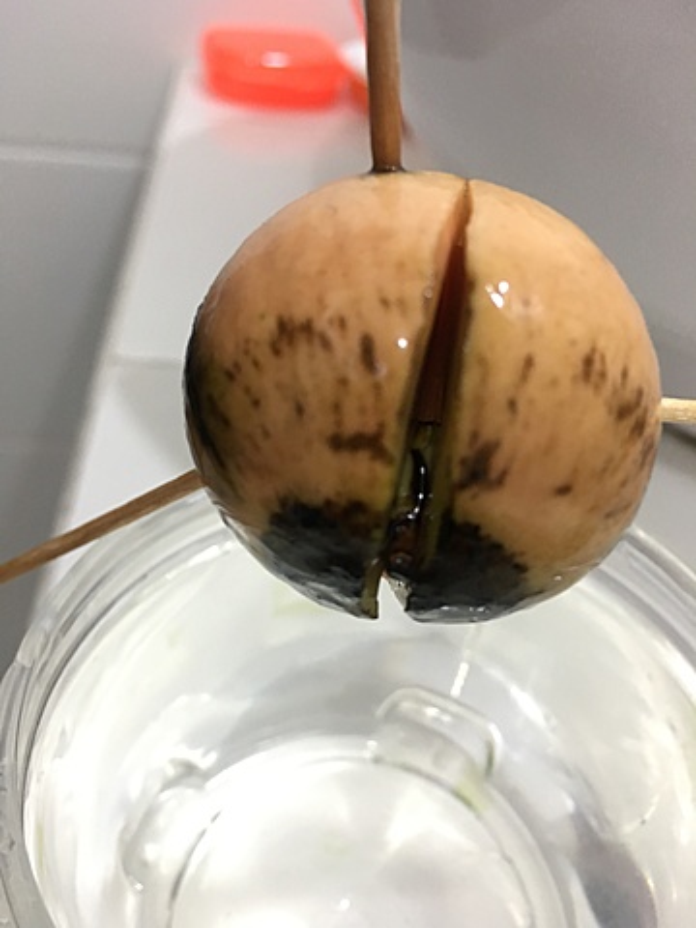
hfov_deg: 48.2
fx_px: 777
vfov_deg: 61.7
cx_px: 348
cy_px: 464
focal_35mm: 29
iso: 125
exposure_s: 1/30
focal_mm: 4.15
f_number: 2.2
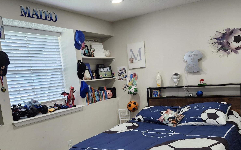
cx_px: 120
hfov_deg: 58.2
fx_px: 217
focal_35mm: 33
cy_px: 111
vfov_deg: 37.4
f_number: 1.8
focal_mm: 5.54
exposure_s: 1/120
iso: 160
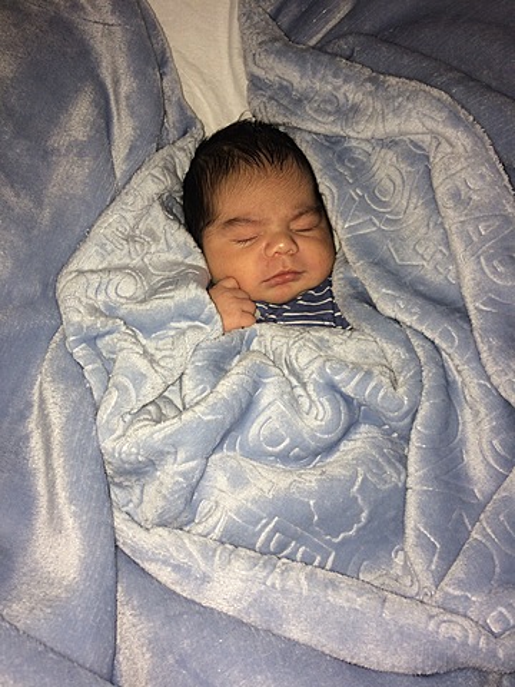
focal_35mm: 29
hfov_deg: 48.2
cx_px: 258
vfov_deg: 61.7
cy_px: 344
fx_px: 575
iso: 32
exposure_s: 1/42
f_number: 2.2
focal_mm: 4.15
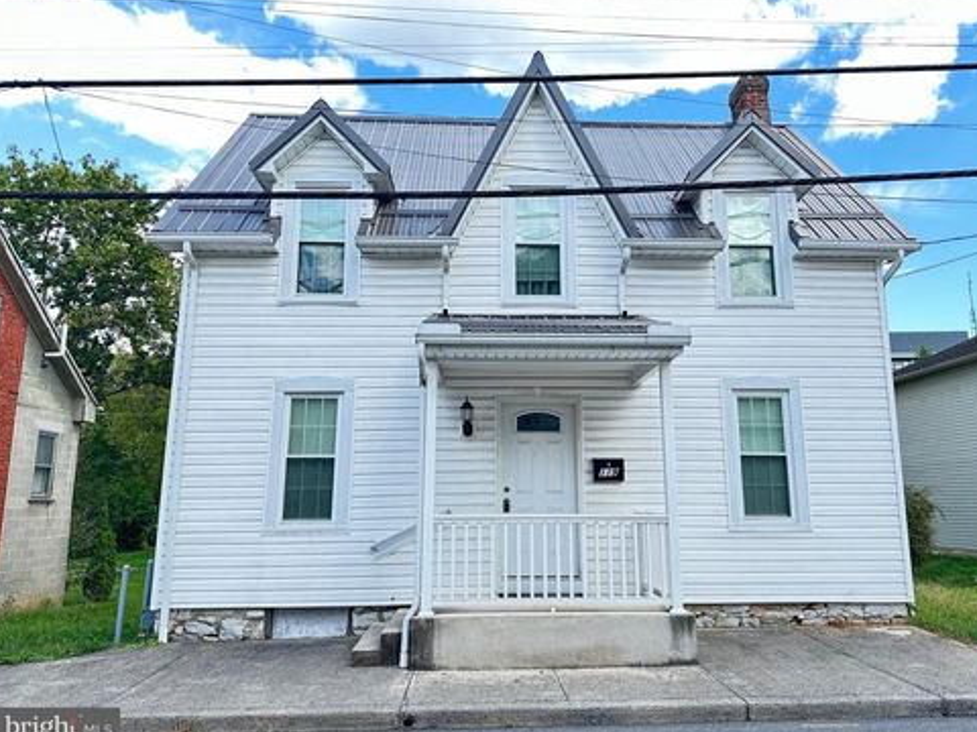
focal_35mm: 25
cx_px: 505
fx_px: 706
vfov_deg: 54.9
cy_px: 367
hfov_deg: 69.4
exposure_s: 1/352
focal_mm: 6.86
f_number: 1.78
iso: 80
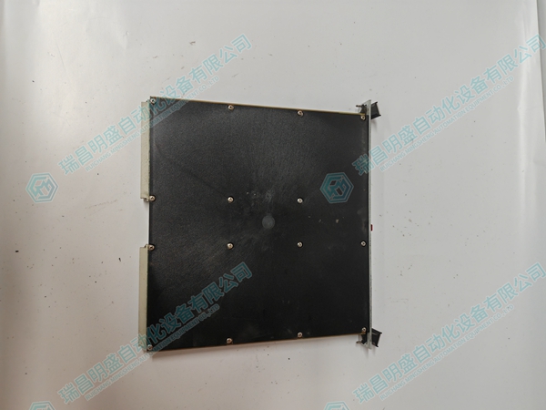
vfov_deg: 51.4
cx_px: 273
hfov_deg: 65.3
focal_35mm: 27
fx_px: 426
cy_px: 205
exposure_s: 1/100
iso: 640
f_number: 1.9
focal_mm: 6.12
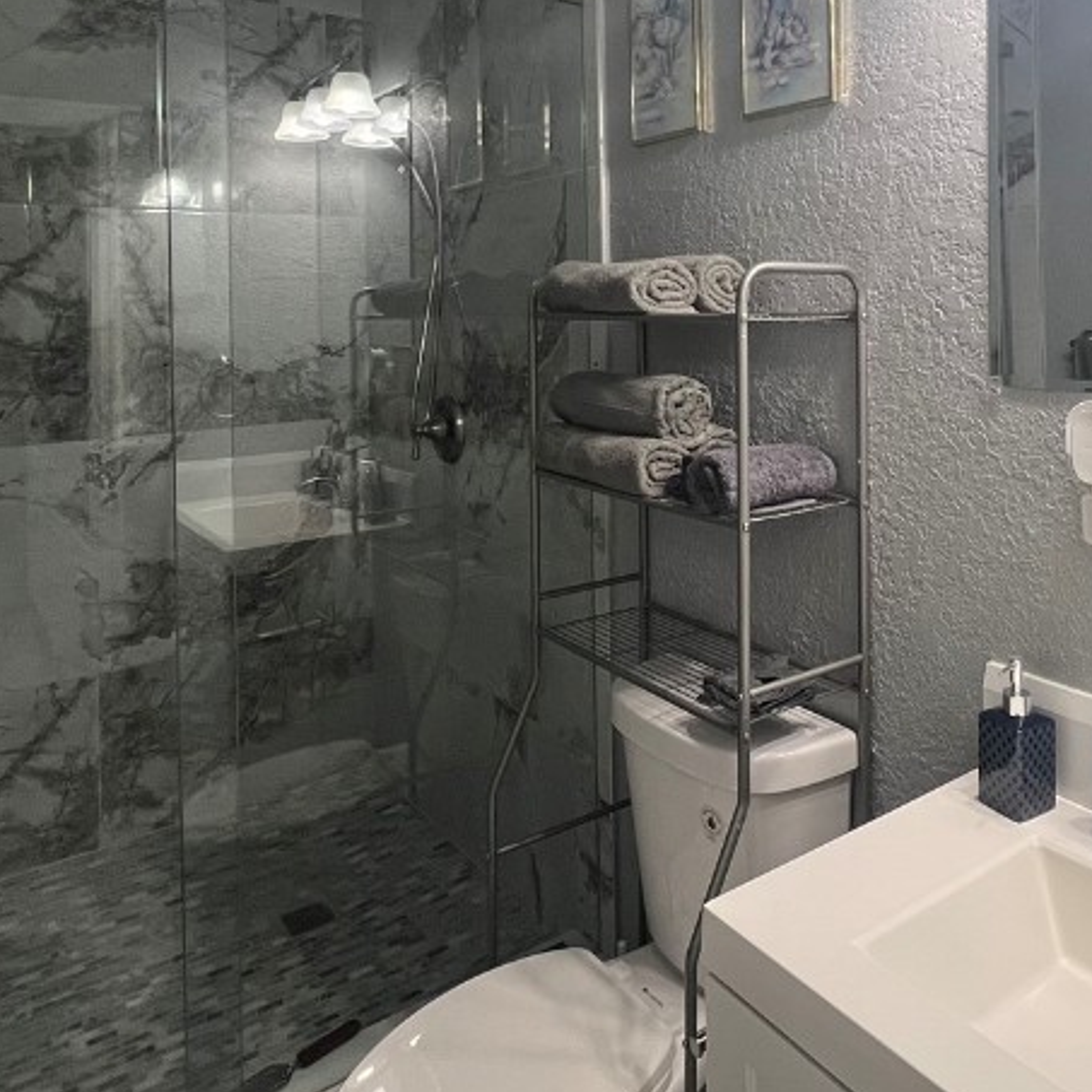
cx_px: 718
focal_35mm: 26
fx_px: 928
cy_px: 297
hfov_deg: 59.7
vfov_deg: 58.3
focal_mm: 1.57
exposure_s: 1/120
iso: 200
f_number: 1.8
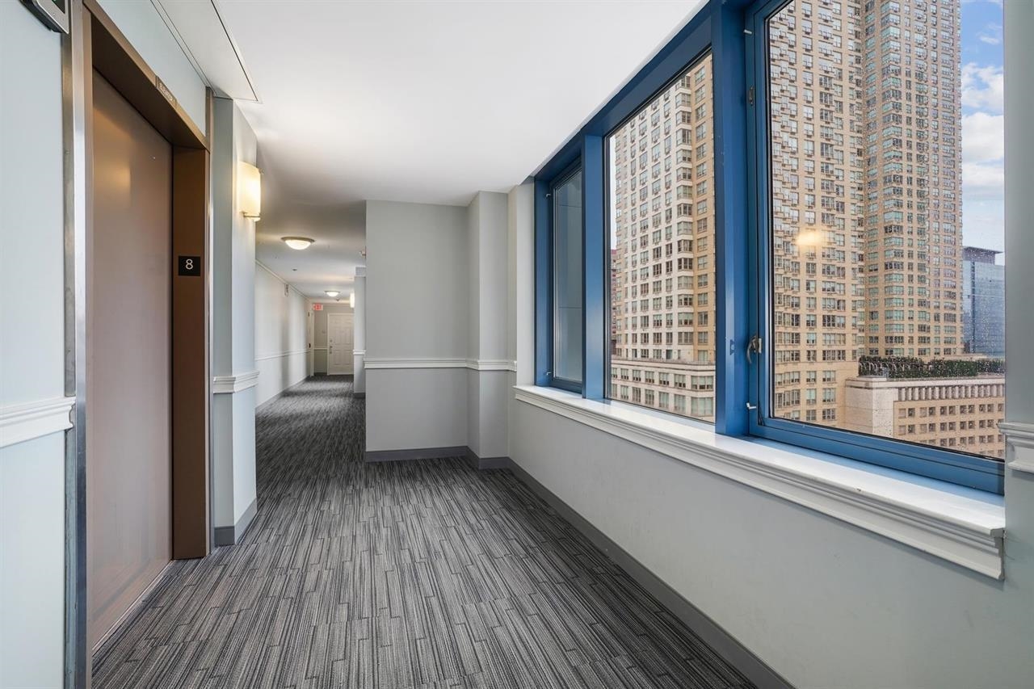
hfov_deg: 96.7
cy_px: 344
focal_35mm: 16
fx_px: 459
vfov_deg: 73.7
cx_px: 517
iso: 800
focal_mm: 16
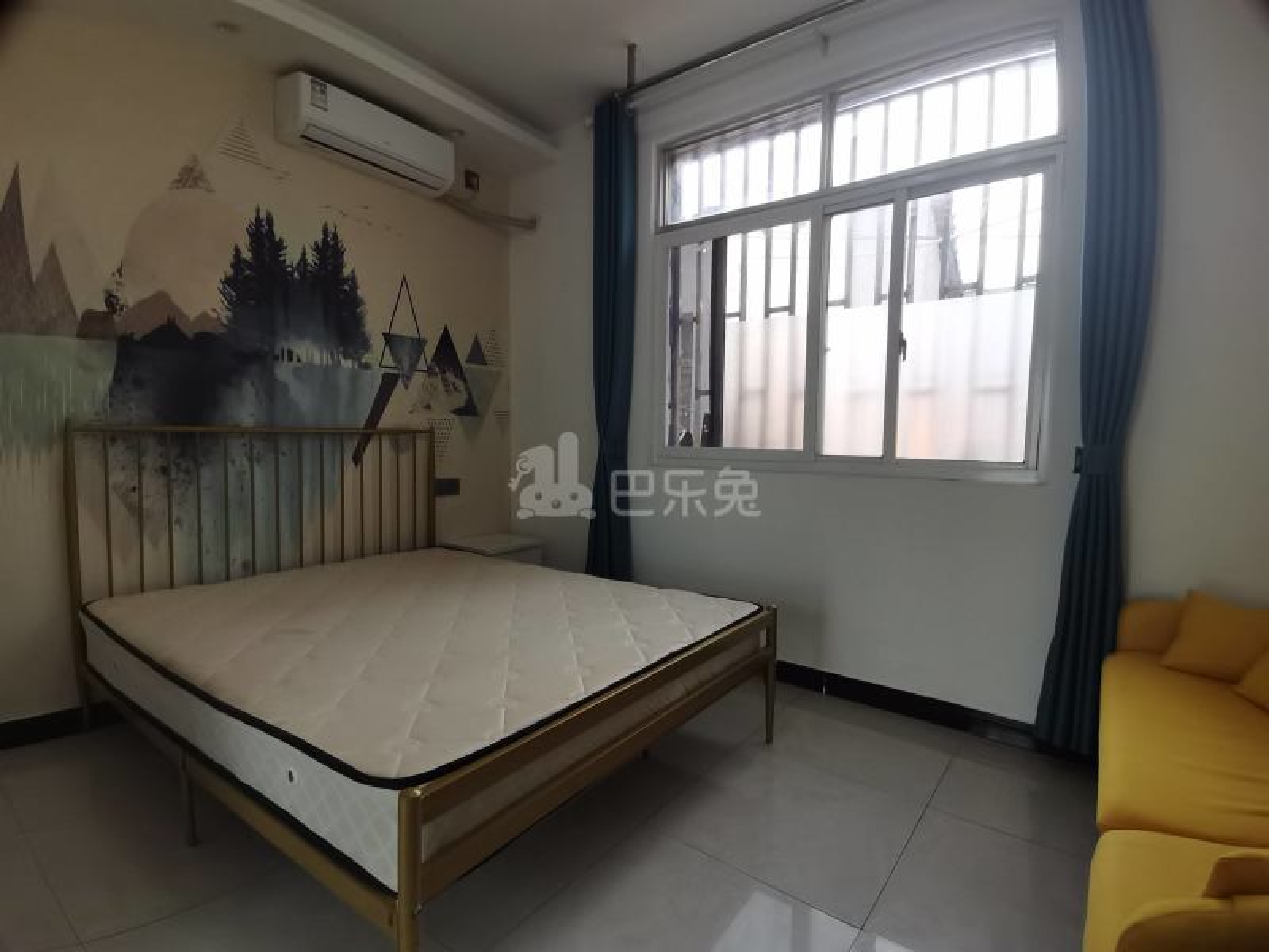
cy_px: 476
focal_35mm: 17
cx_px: 634
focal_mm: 1.78
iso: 50
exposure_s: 1/119
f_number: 2.4
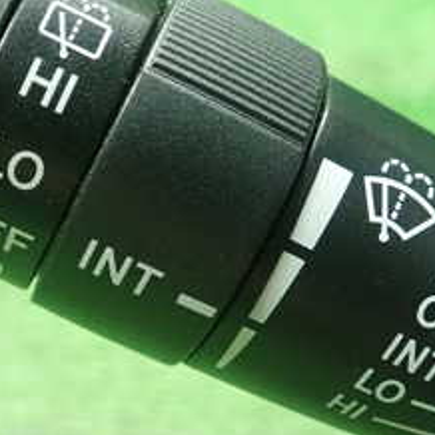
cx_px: 164
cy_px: 255
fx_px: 1038
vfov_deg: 23.6
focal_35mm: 73
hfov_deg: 23.6
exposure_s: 1/80
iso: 800
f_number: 2.3
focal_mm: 5.5
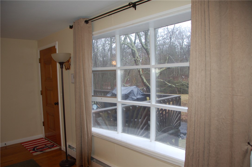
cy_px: 84
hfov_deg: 67.4
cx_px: 126
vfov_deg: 47.8
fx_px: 189
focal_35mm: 27
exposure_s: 1/60
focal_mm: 18
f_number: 3.5
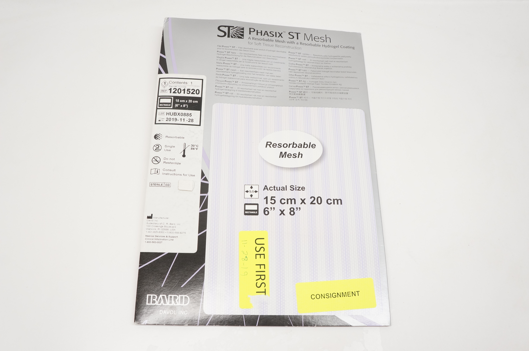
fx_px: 484
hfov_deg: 57.3
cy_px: 176
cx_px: 264
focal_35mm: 33
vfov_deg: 39.9
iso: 800
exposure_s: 1/100
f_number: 7.1
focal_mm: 22
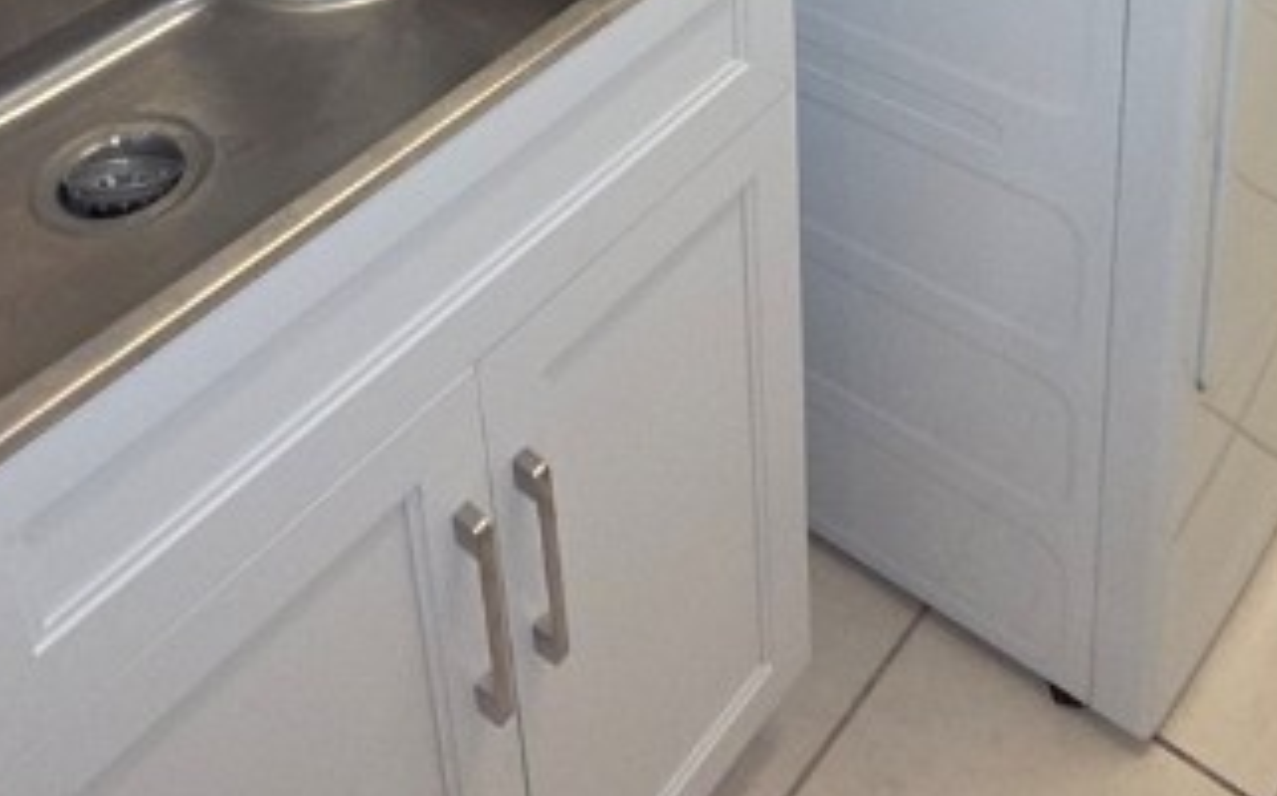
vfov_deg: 22.9
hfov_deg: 44.7
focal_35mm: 44
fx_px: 1530
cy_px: -438
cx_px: 843
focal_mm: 2.2
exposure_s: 1/60
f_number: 1.9
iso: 125
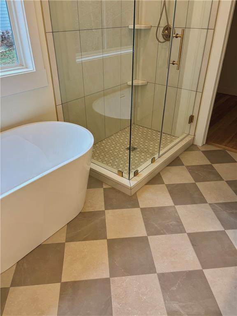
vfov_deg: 67.3
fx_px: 237
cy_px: 158
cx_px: 118
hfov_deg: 53.1
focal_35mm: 26
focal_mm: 5.96
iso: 100
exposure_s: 1/120
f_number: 1.6
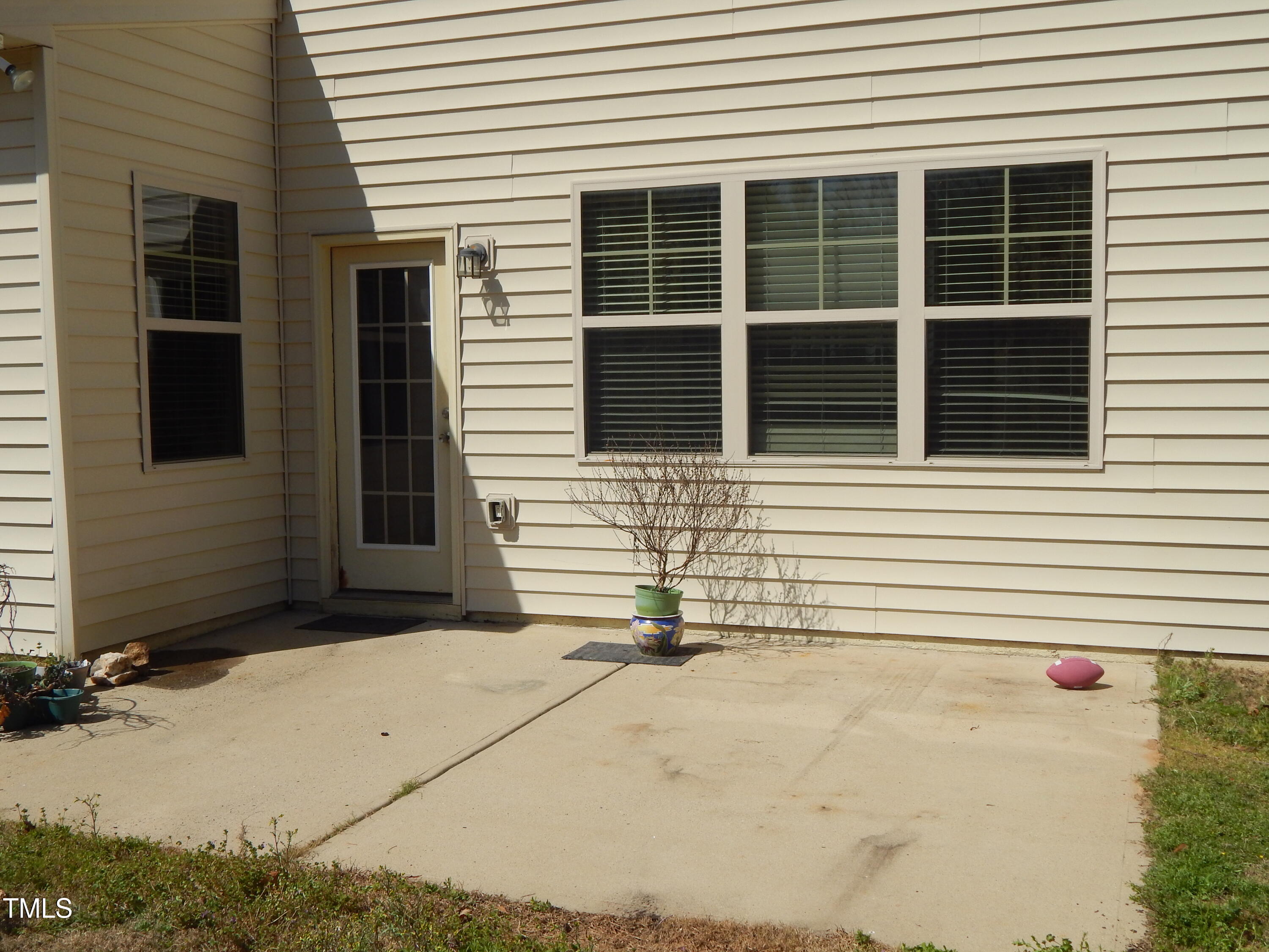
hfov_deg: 49.0
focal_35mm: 38
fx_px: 1393
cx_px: 634
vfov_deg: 37.7
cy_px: 476
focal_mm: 6.8
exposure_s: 1/800
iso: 125
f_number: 6.9
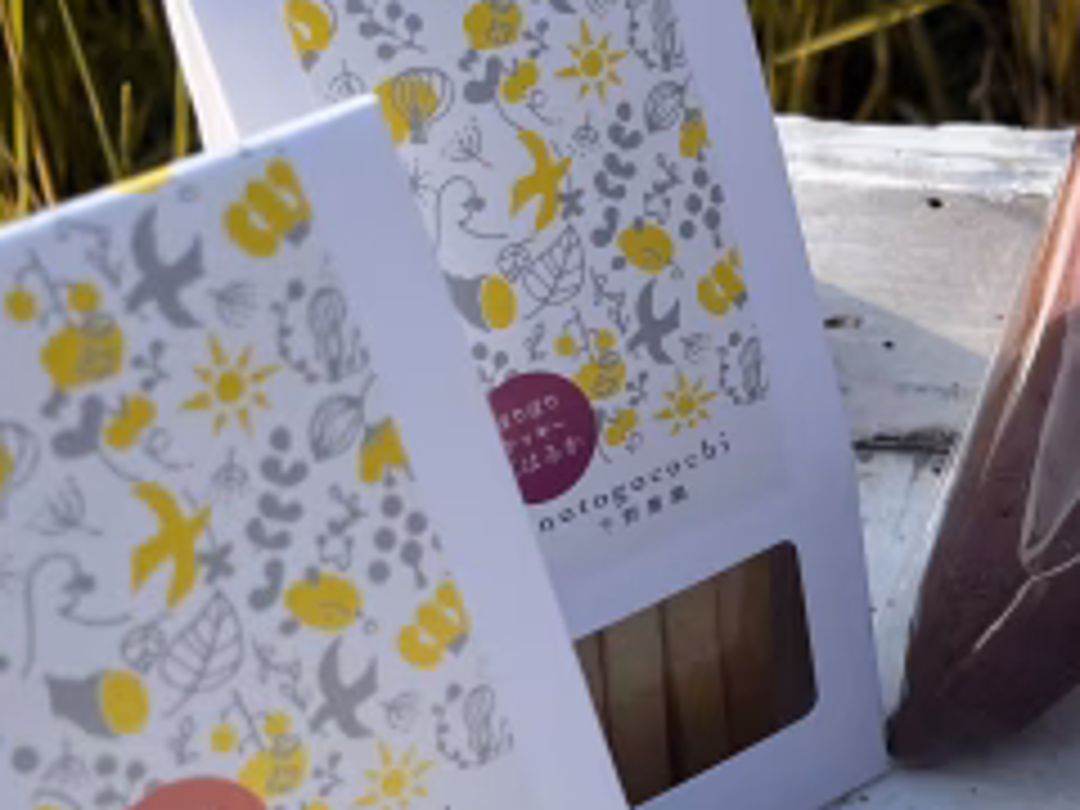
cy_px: 666
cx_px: 1004
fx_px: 2028
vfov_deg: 22.2
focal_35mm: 65
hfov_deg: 28.5
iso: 50
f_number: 1.6
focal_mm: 5.1
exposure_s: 1/2463
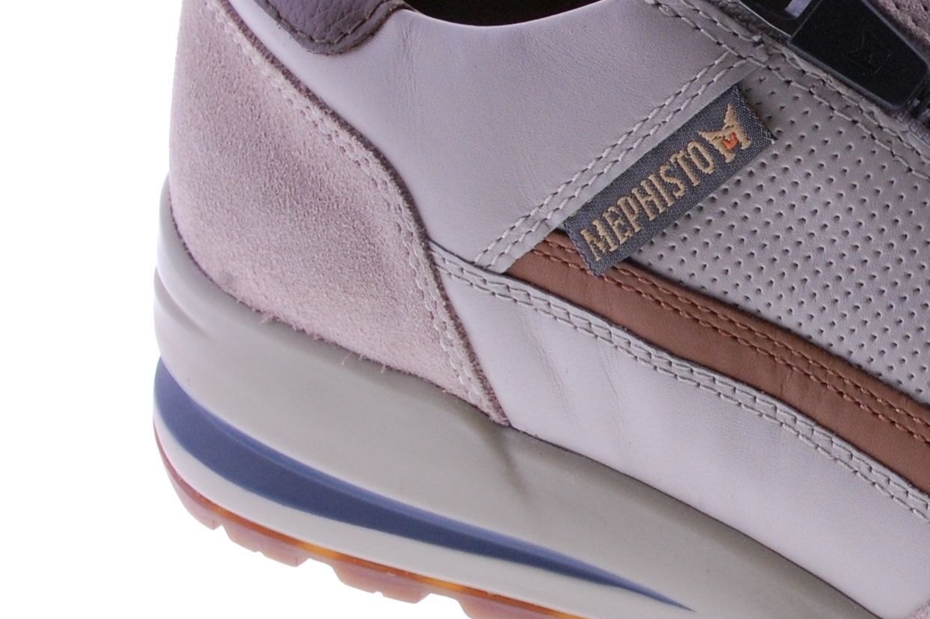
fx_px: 2994
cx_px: 1064
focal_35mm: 116
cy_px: 275
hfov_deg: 17.0
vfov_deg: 11.8
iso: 800
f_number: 13
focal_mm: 32
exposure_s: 1/30
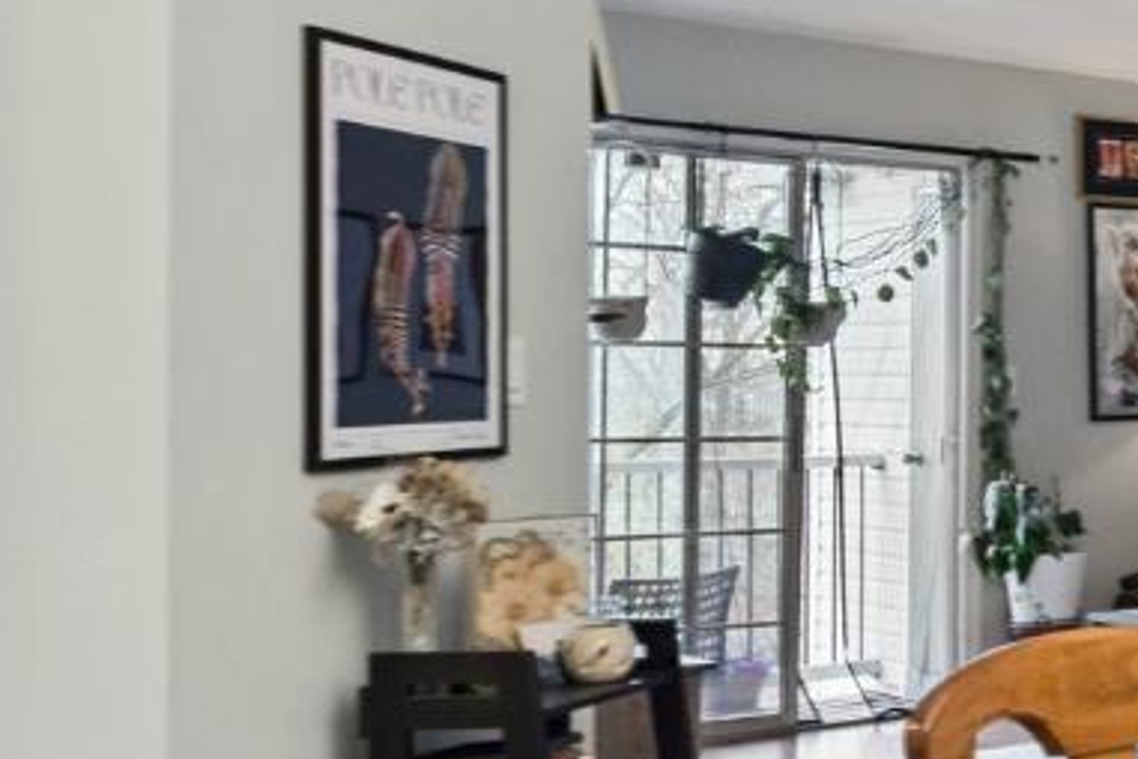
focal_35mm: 59
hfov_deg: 24.7
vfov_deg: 23.0
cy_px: 360
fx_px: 1865
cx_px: 1774
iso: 640
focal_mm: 15
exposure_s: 1/50
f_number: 7.1
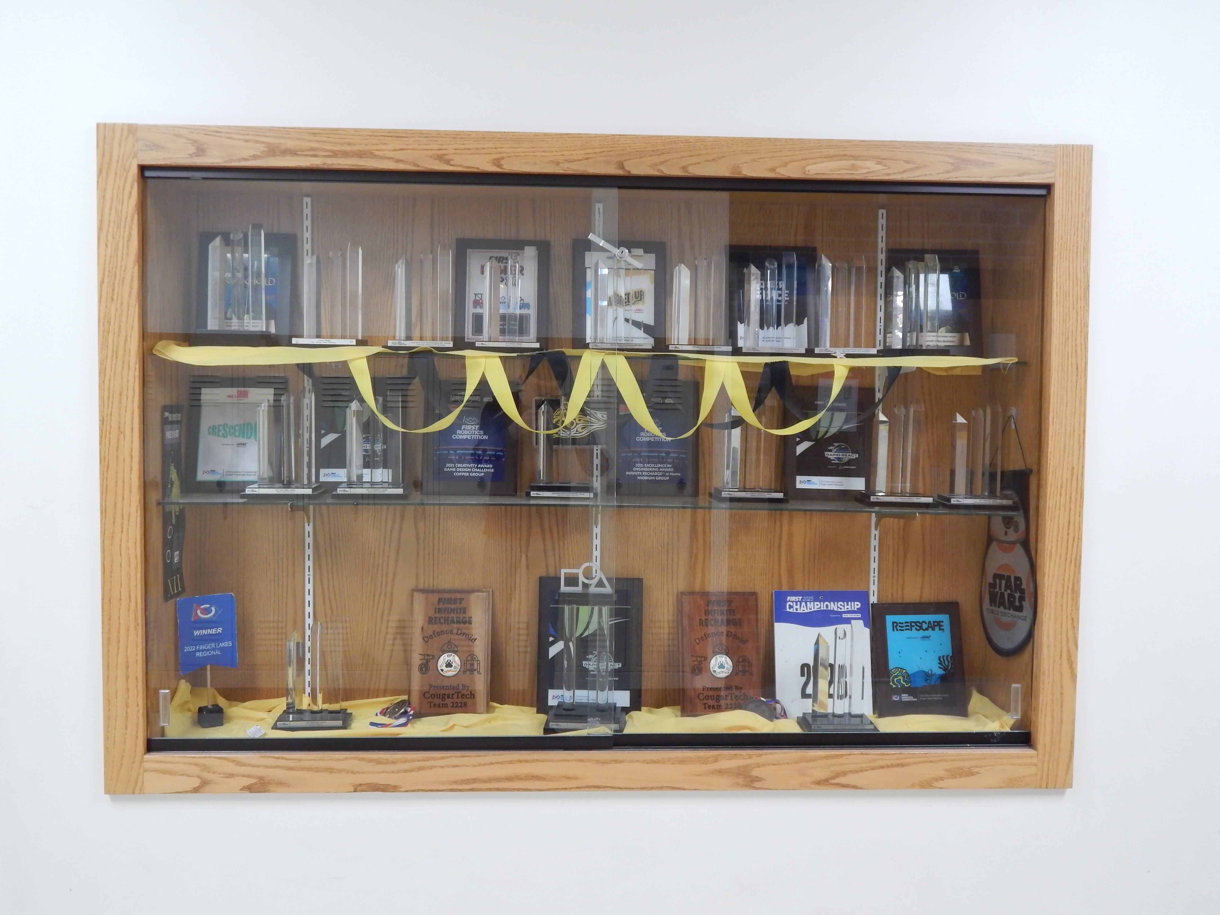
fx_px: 1093
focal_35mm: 31
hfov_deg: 58.4
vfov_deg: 45.4
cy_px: 458
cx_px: 610
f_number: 3.2
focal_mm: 5.6
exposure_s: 1/30
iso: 320
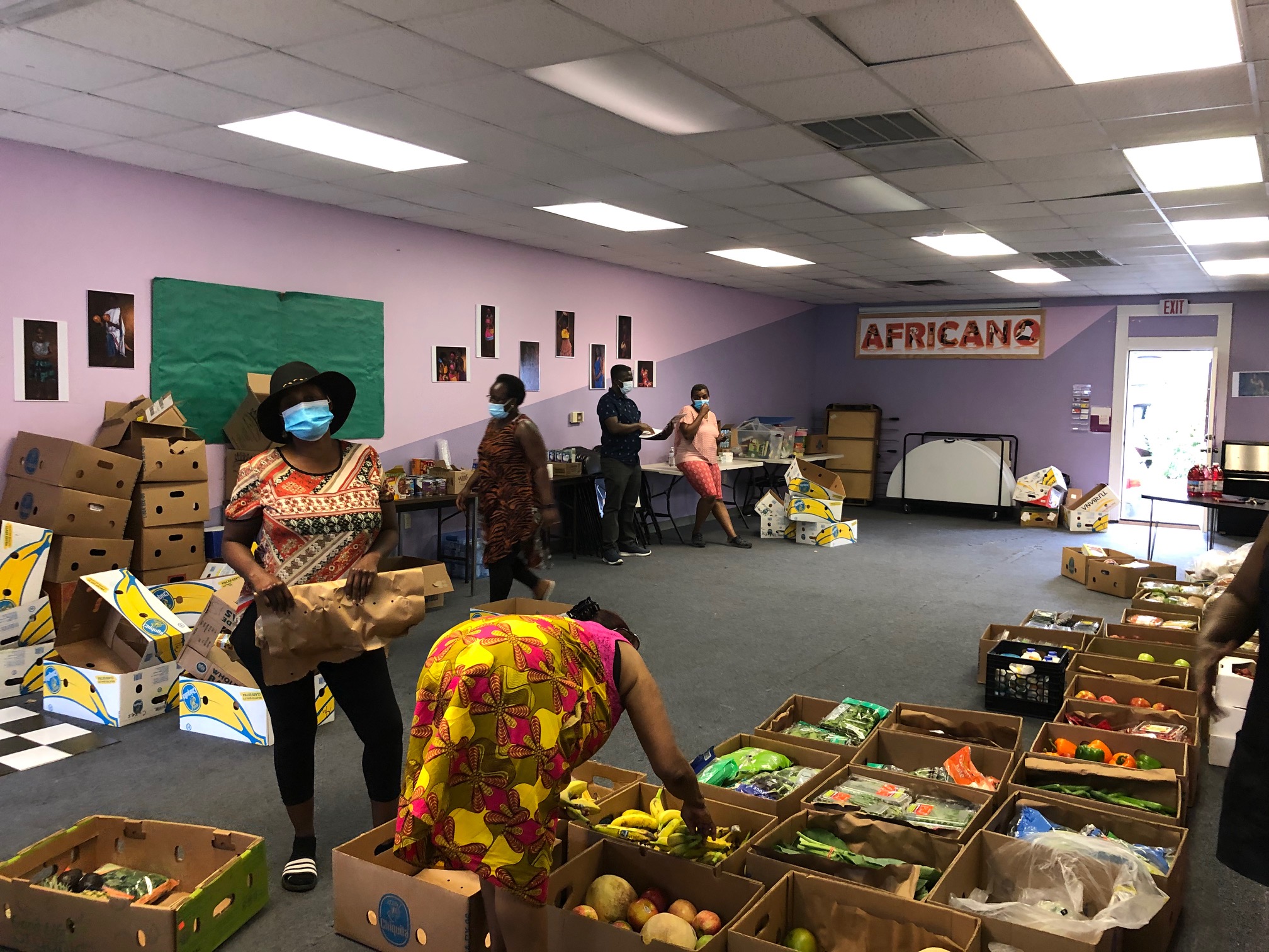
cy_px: 476
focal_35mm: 28
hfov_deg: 63.4
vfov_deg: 49.7
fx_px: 1026
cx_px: 634
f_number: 1.8
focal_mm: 3.99
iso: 64
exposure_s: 1/15
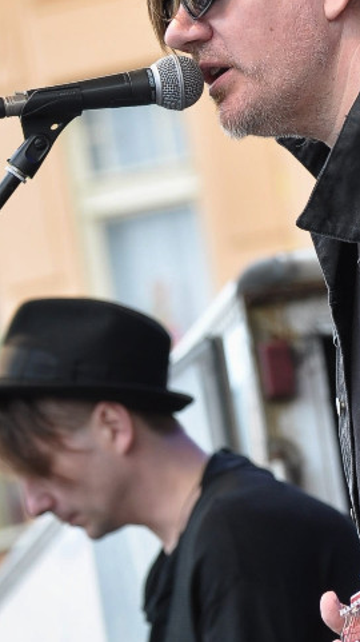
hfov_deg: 2.4
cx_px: 345
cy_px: 670
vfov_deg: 4.2
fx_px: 8703
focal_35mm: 512
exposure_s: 1/250
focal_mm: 98
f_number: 4
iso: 200
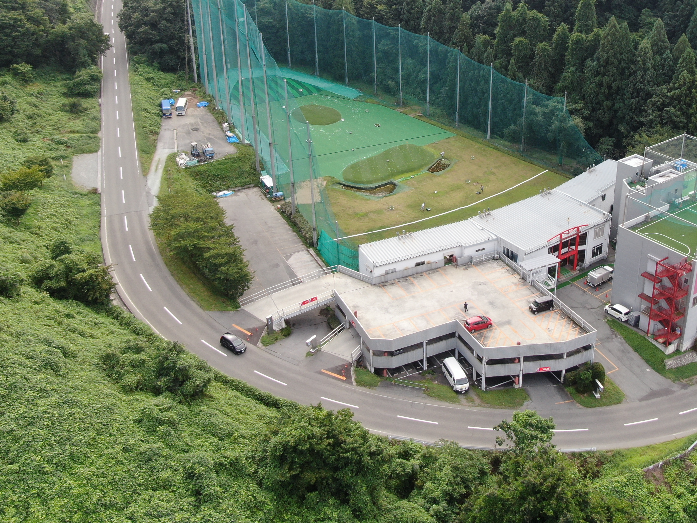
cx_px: 451
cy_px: 151
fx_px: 705
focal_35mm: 35
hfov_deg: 51.9
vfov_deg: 39.9
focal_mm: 4.39
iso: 110
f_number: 2.8
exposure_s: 1/400
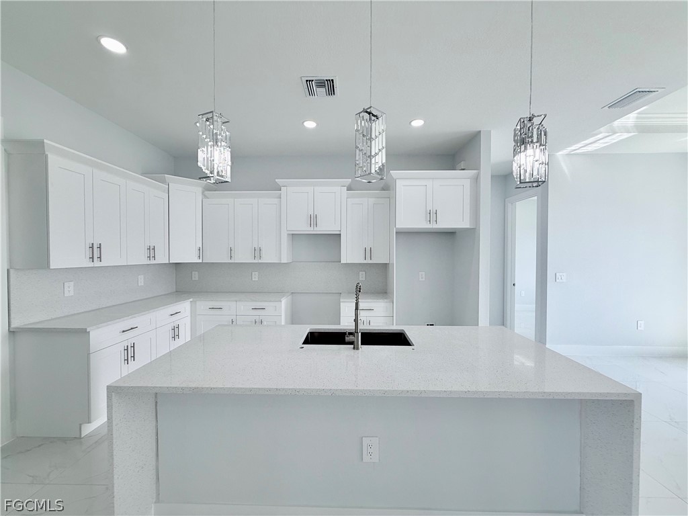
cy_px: 258
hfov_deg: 102.1
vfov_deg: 85.7
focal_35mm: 14
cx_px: 344
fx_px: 278
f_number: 2.2
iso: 64
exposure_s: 1/234
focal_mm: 2.22
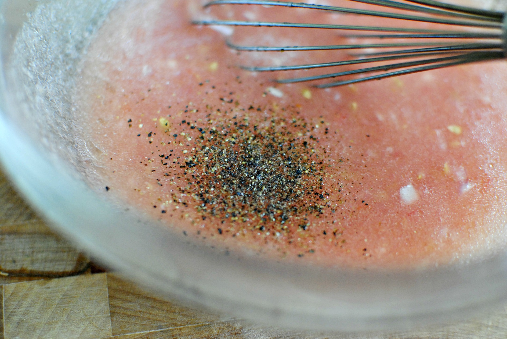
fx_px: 740
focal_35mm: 52
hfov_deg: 37.8
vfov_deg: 25.8
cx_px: 254
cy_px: 170
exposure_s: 1/200
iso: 800
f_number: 2.2
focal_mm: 35
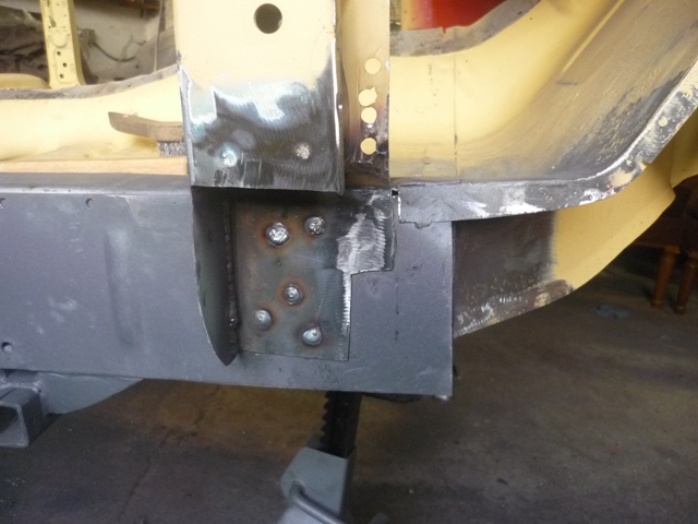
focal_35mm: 33
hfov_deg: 55.4
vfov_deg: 42.9
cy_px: 262
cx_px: 349
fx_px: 665
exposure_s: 1/30
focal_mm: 5.5
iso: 400
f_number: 2.8
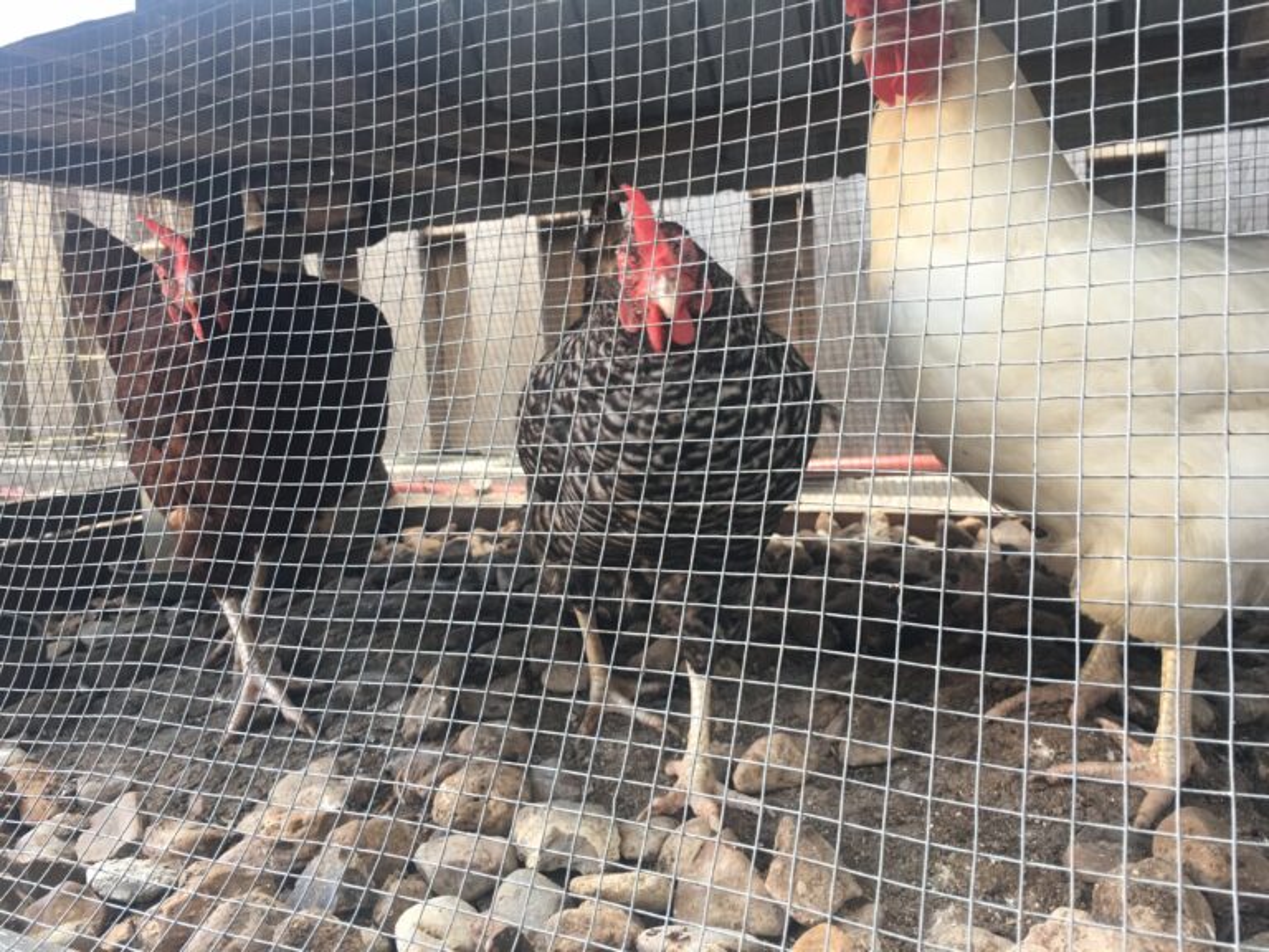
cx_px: 634
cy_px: 476
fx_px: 1063
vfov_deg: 48.2
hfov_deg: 61.7
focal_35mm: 29
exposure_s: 1/30
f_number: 2.2
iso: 32
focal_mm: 4.15
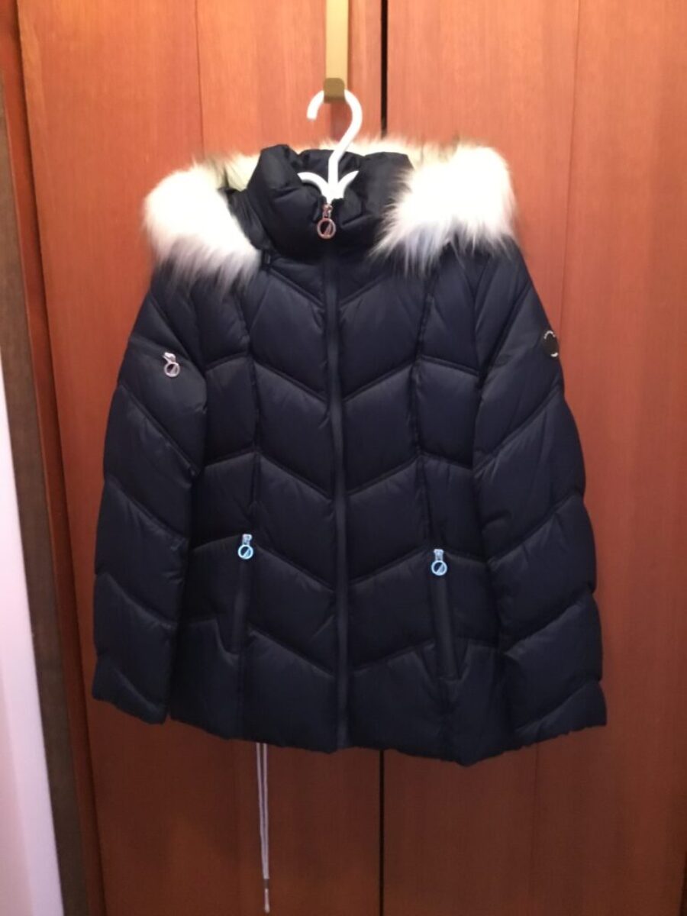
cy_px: 458
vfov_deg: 58.4
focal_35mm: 31
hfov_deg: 45.4
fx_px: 820
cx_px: 344
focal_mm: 3.3
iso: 500
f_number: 2.4
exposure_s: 1/15
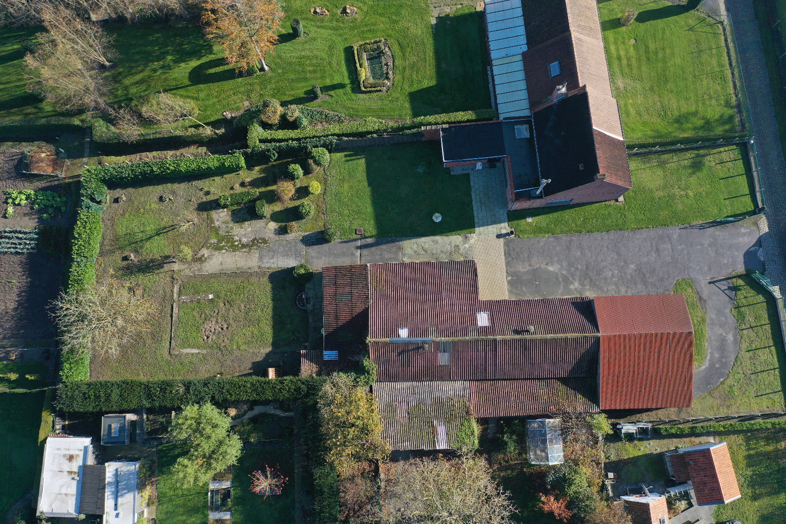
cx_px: 393
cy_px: 262
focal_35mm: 28
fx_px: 611
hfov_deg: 65.5
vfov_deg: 46.4
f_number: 3.5
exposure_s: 1/50
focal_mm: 10.26
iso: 100
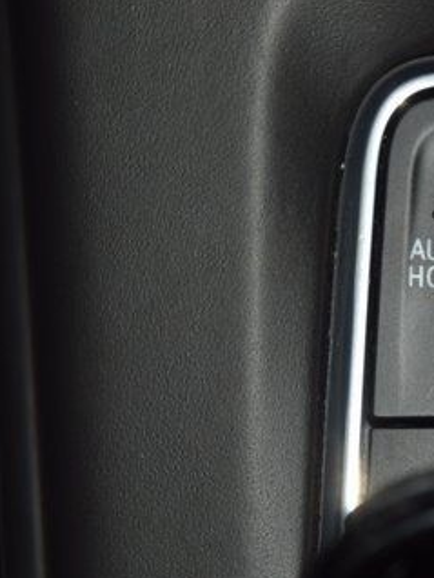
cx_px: 563
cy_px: 235
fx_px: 3389
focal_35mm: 203
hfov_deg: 7.3
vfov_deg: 9.7
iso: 100
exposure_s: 1/125
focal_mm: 70
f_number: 8
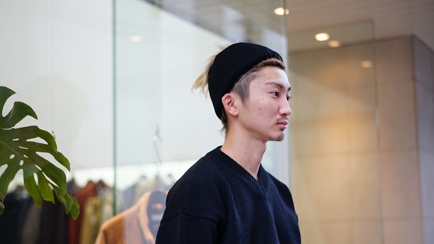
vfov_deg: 18.5
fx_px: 748
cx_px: 204
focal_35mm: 65
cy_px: 156
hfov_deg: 32.3
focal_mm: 55
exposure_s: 1/60
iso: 100
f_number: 1.8
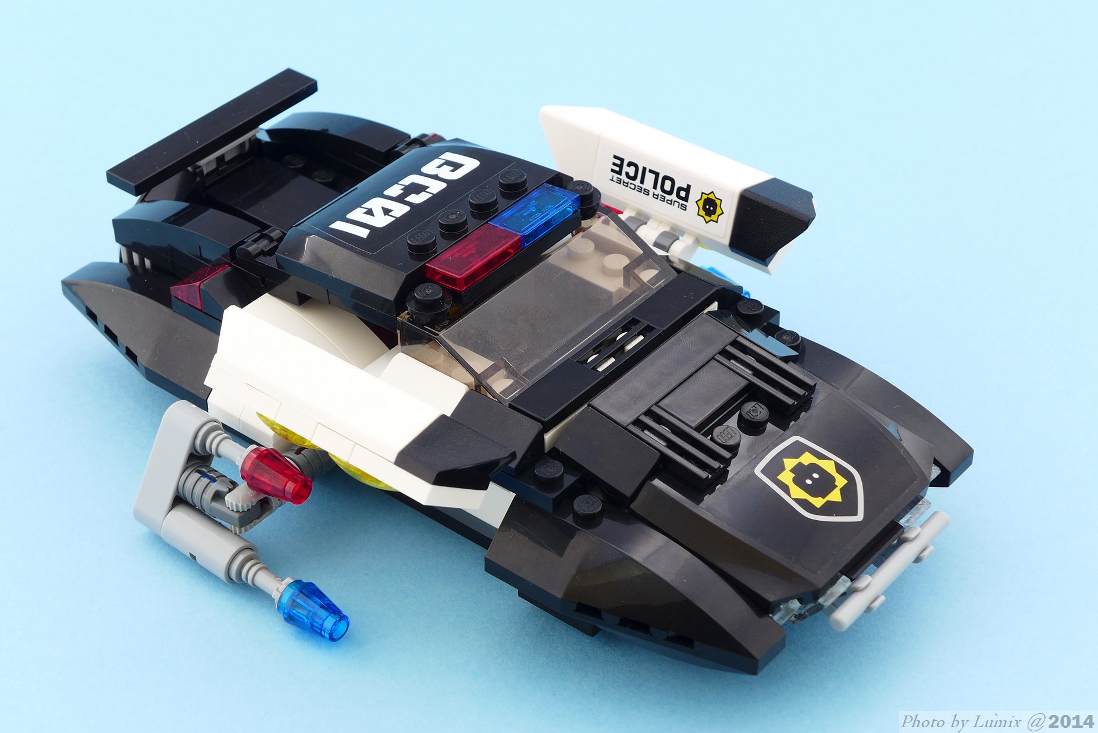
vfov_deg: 18.2
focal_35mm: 75
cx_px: 549
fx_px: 2288
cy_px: 366
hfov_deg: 27.0
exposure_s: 1/10
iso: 80
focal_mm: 14.7
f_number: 4.5
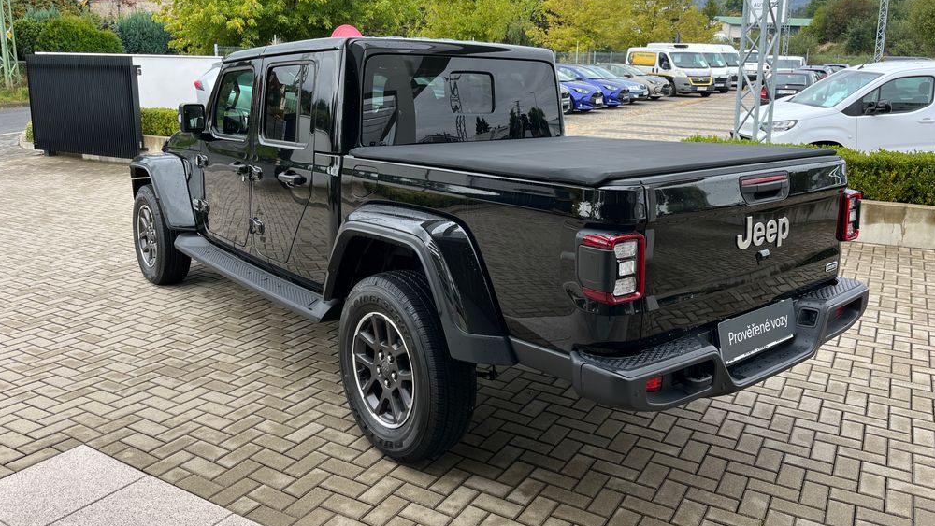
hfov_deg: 66.1
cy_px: 203
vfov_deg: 40.0
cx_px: 474
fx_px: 719
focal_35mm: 29
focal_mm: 5.1
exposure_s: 1/555
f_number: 1.6
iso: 50
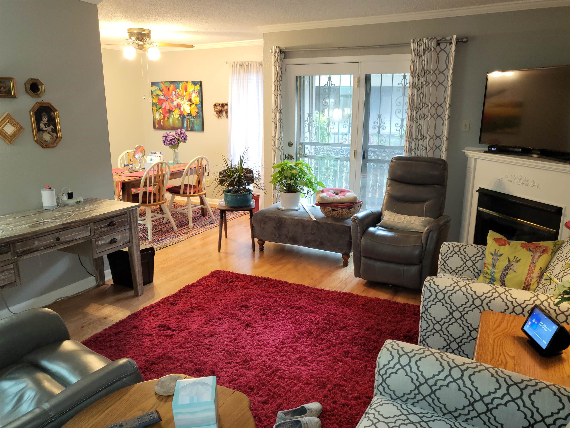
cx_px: 285
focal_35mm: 26
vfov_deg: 53.1
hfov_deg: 67.3
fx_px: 428
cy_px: 214
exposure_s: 1/17
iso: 125
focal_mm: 4.25
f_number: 1.8
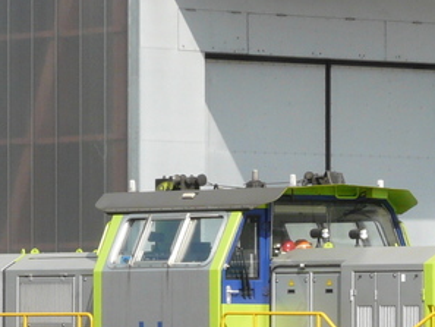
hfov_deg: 5.7
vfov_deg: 4.3
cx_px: 190
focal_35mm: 350
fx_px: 4400
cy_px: 218
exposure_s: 1/320
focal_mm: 17
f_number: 5.6
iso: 100
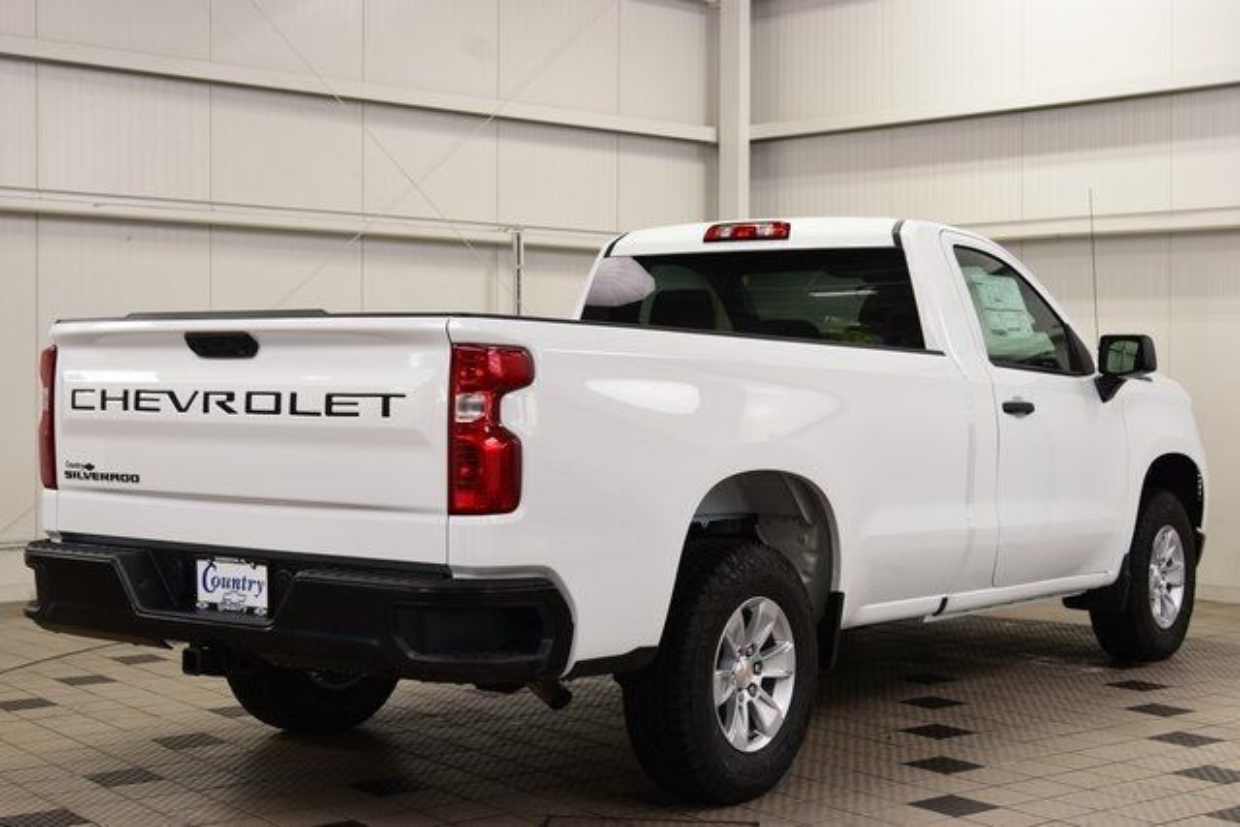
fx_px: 1860
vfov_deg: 25.1
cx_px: 620
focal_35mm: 54
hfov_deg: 36.9
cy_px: 414
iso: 450
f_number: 7.1
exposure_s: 1/30
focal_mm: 36
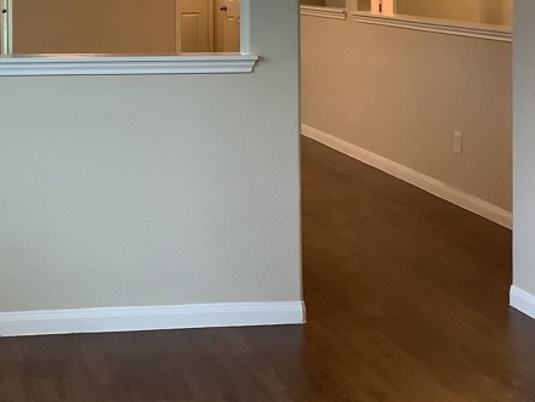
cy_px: -26
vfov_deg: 19.7
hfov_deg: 26.3
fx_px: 1113
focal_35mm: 72
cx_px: 80
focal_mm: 3.3
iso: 320
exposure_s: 1/40
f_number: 2.4
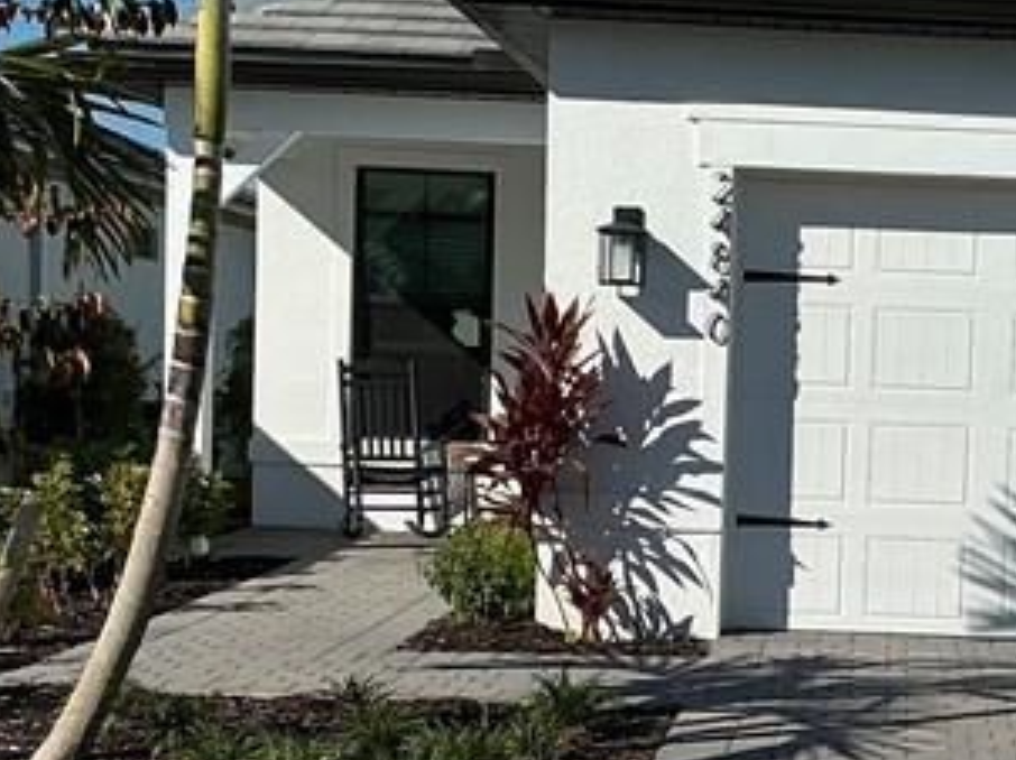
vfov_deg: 15.5
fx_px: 2786
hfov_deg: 20.1
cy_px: 588
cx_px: 989
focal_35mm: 95
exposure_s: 1/4405
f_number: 1.8
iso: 25
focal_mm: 3
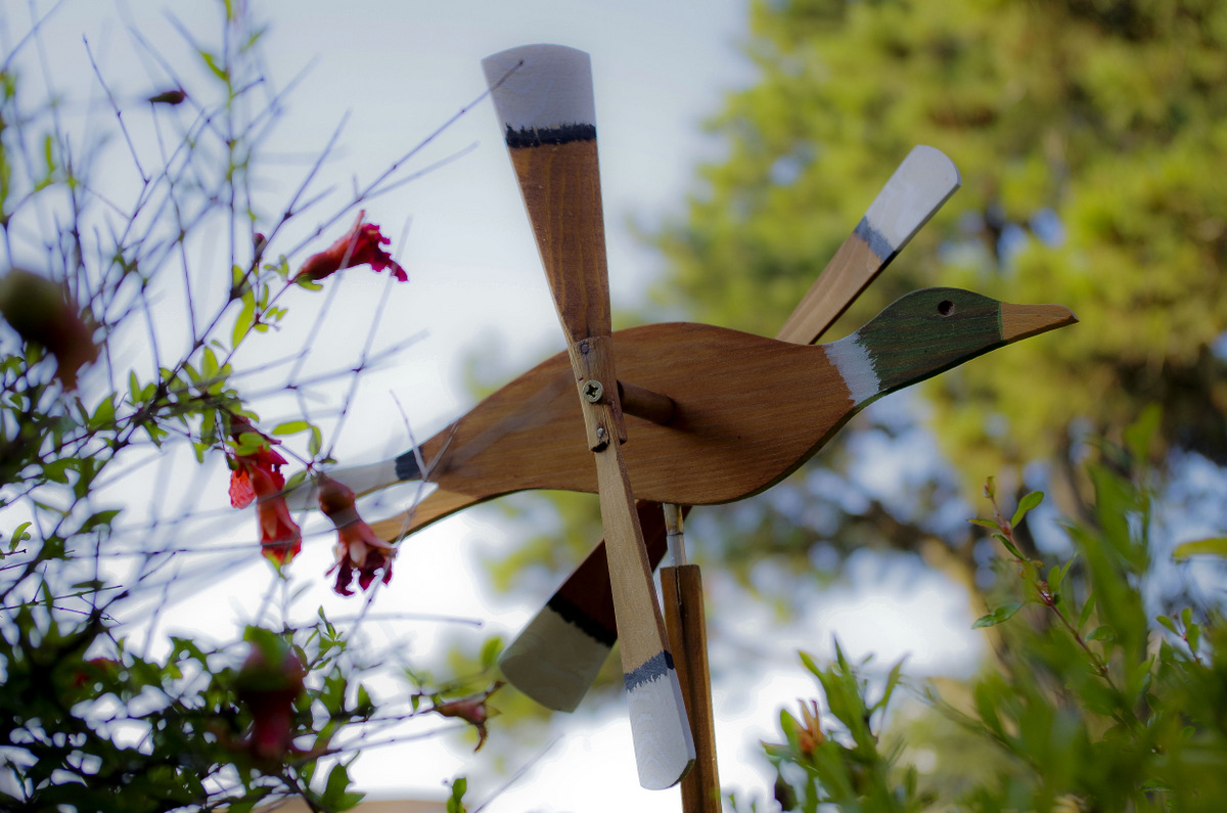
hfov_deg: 33.5
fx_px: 2041
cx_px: 614
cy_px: 406
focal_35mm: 60
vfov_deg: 22.5
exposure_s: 1/125
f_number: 4.5
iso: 200
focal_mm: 40
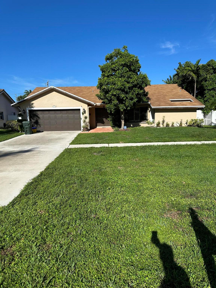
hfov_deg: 56.8
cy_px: 144
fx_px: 200
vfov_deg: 71.6
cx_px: 108
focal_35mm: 24
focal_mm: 6.86
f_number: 1.78
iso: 80
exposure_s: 1/5525
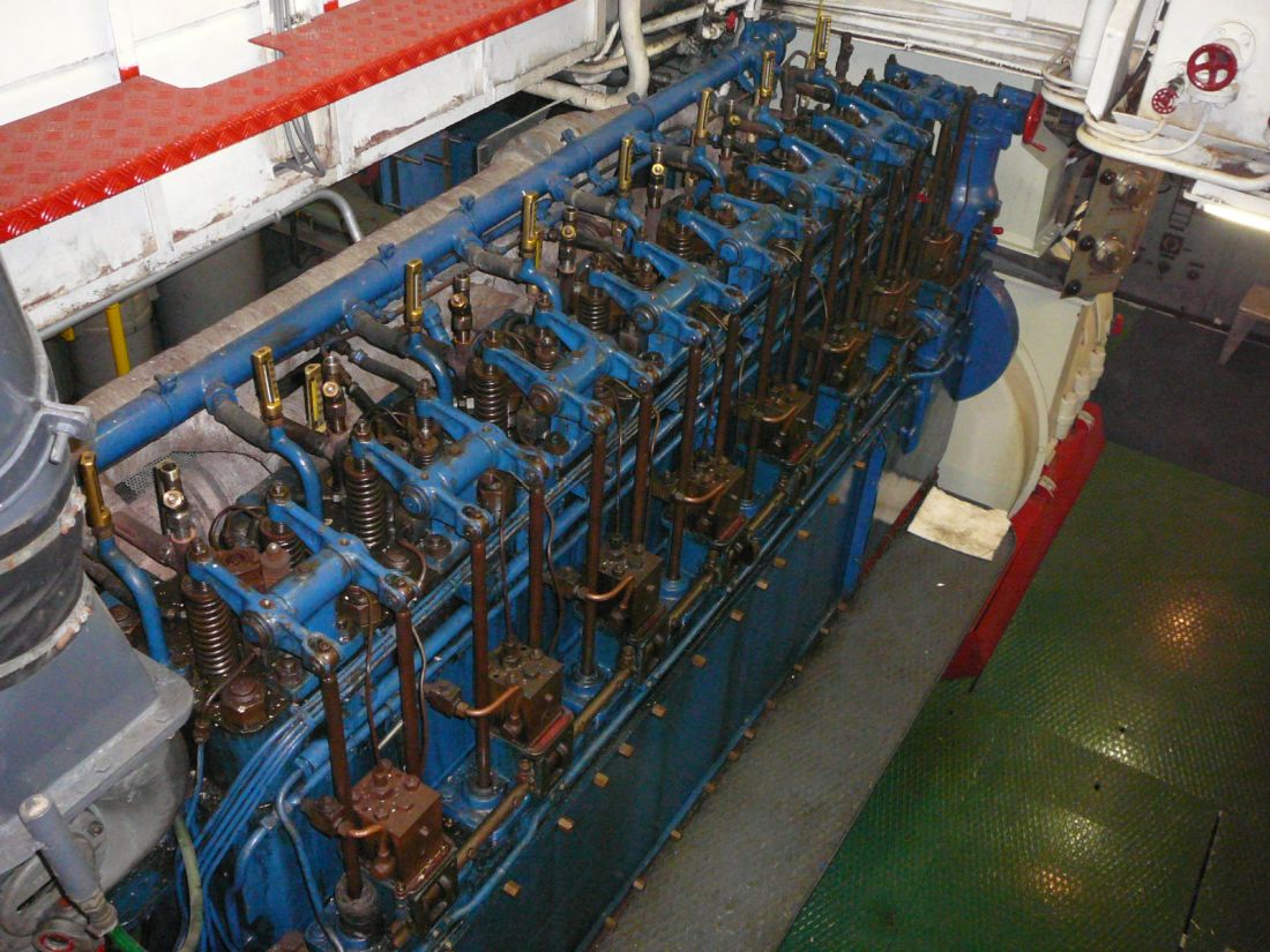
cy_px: 476
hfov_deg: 52.6
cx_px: 635
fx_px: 1284
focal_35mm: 35
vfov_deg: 40.7
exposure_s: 1/30
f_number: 2.8
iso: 400
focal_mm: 5.2
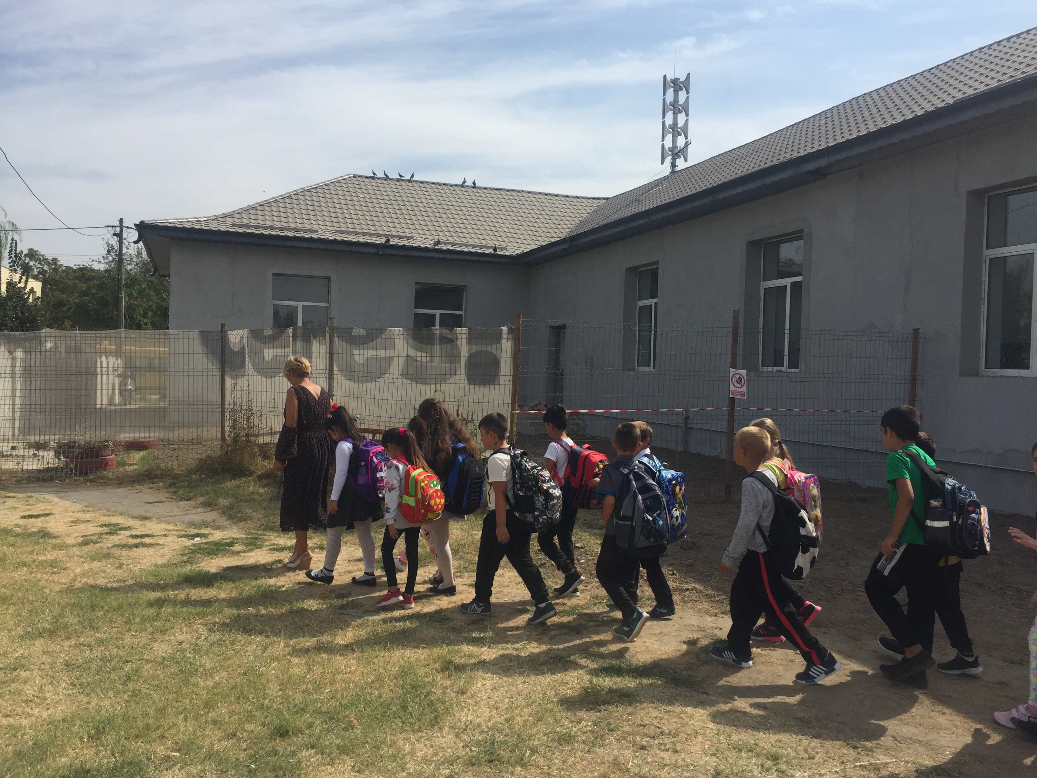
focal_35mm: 29
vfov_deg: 48.2
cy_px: 389
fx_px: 869
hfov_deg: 61.7
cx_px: 518
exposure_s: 1/3597
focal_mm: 4.15
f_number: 2.2
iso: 32
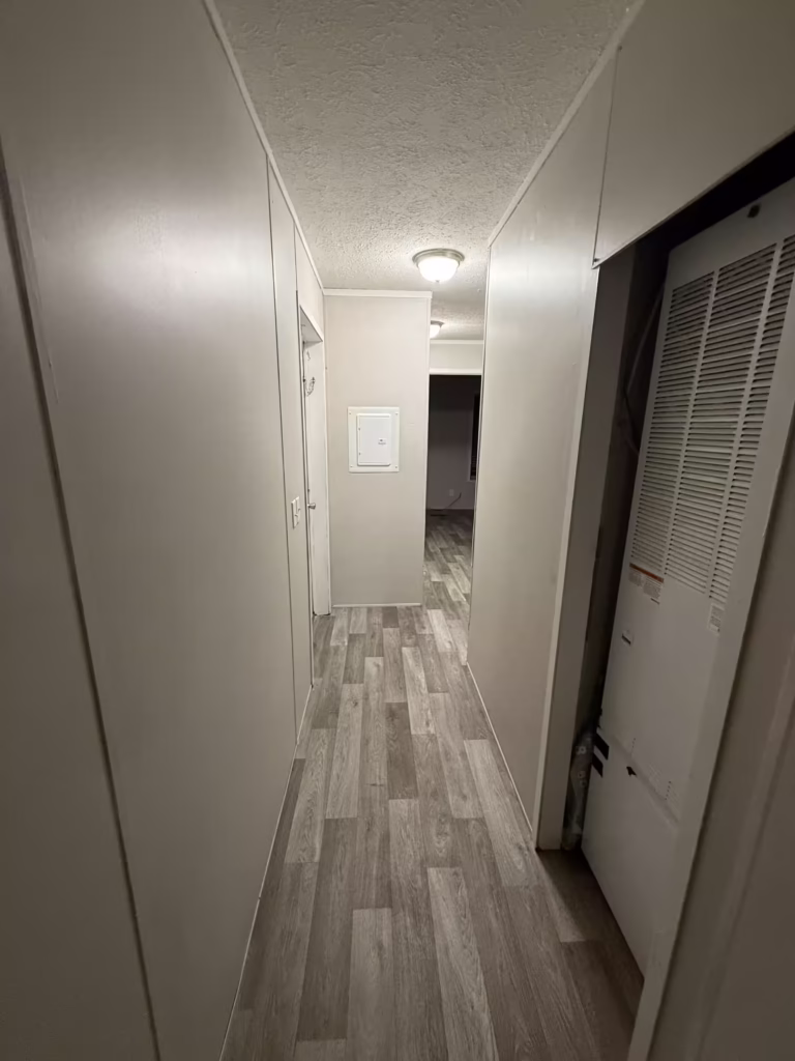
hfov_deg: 85.7
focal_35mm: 14
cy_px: 530
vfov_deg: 102.1
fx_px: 429
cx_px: 398
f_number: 2.2
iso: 320
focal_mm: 2.22
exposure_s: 1/60
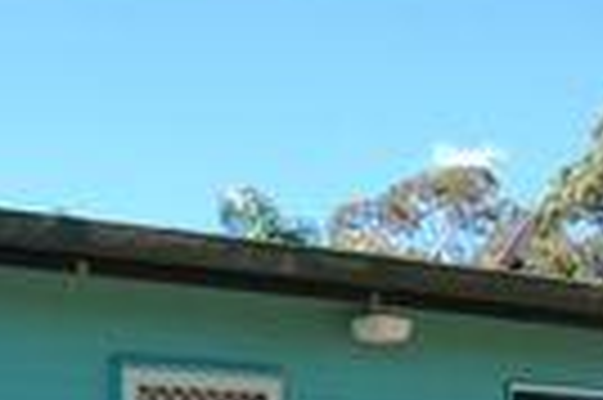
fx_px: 1589
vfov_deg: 13.7
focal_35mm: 95
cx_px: 256
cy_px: 564
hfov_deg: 21.5
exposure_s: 1/200
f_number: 7.1
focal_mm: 18
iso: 200
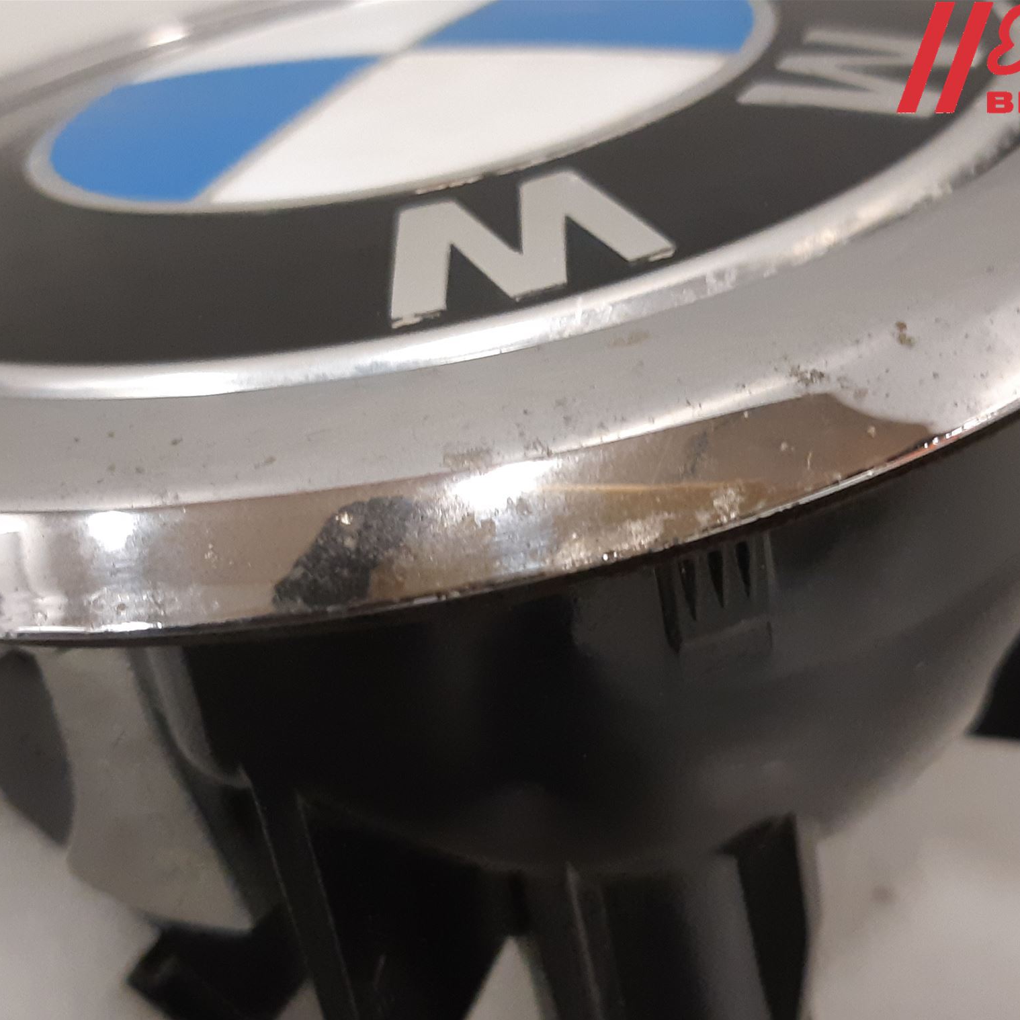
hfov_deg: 52.1
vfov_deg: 52.5
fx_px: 1033
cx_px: 621
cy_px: 515
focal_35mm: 31
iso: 250
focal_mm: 3.93
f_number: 1.7
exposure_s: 1/50
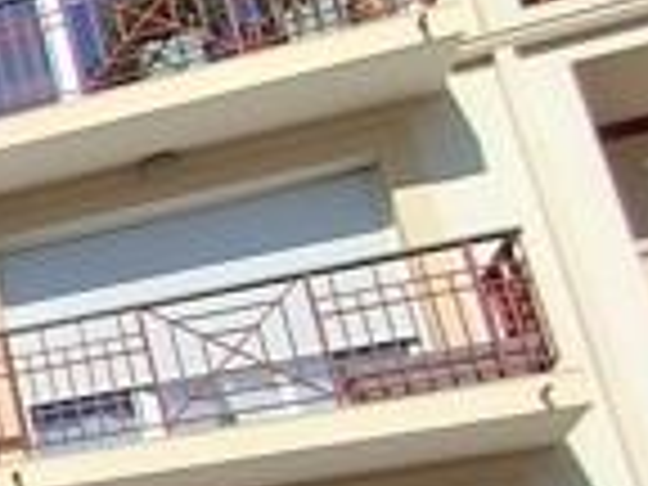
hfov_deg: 13.4
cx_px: -1035
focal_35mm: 89
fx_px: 1666
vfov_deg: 16.0
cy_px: 576
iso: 40
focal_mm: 1.64
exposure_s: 1/1570
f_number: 2.2
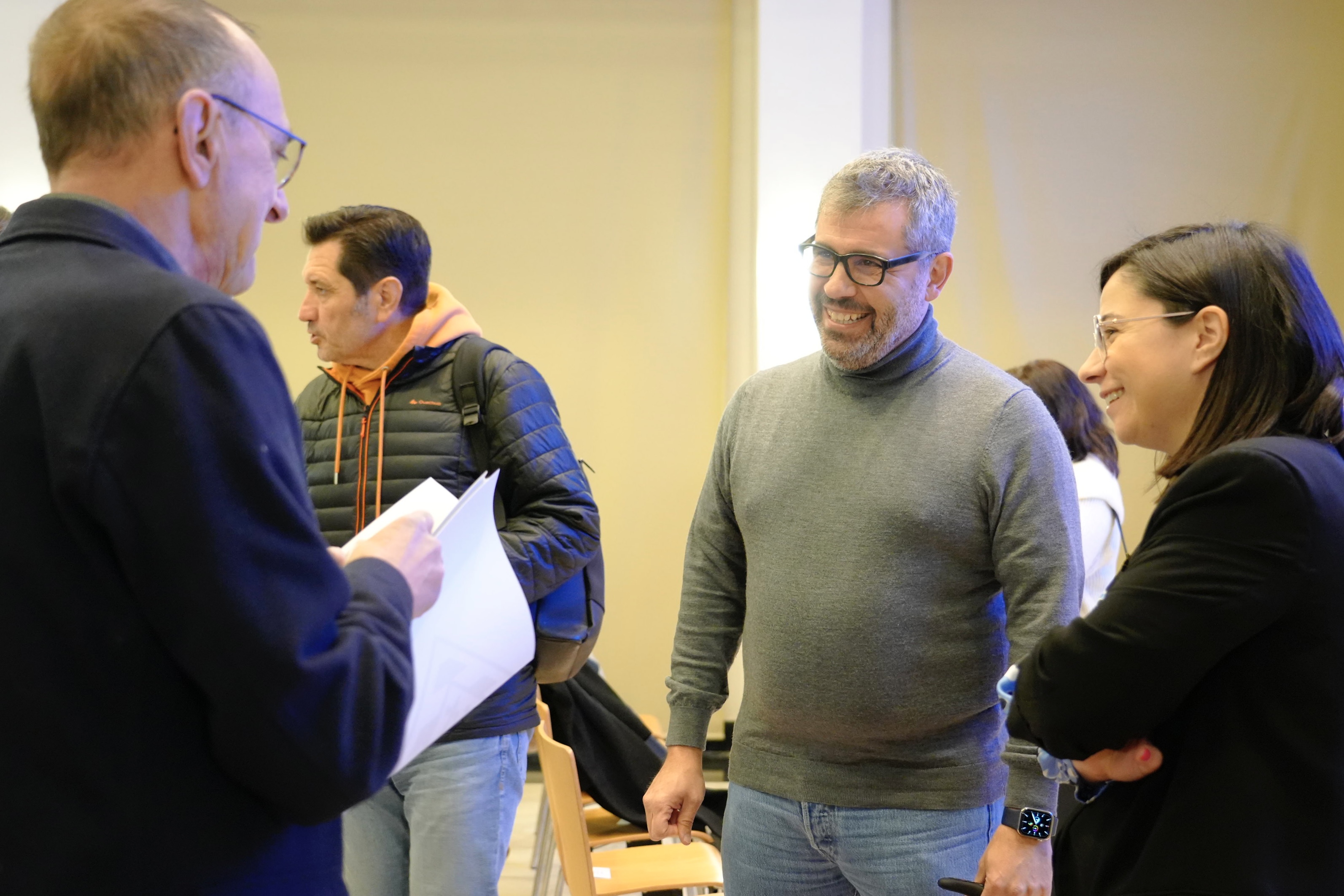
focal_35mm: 41
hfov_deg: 47.4
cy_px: 448
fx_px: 1531
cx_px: 672
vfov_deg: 32.6
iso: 6400
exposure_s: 1/100
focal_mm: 41
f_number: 4
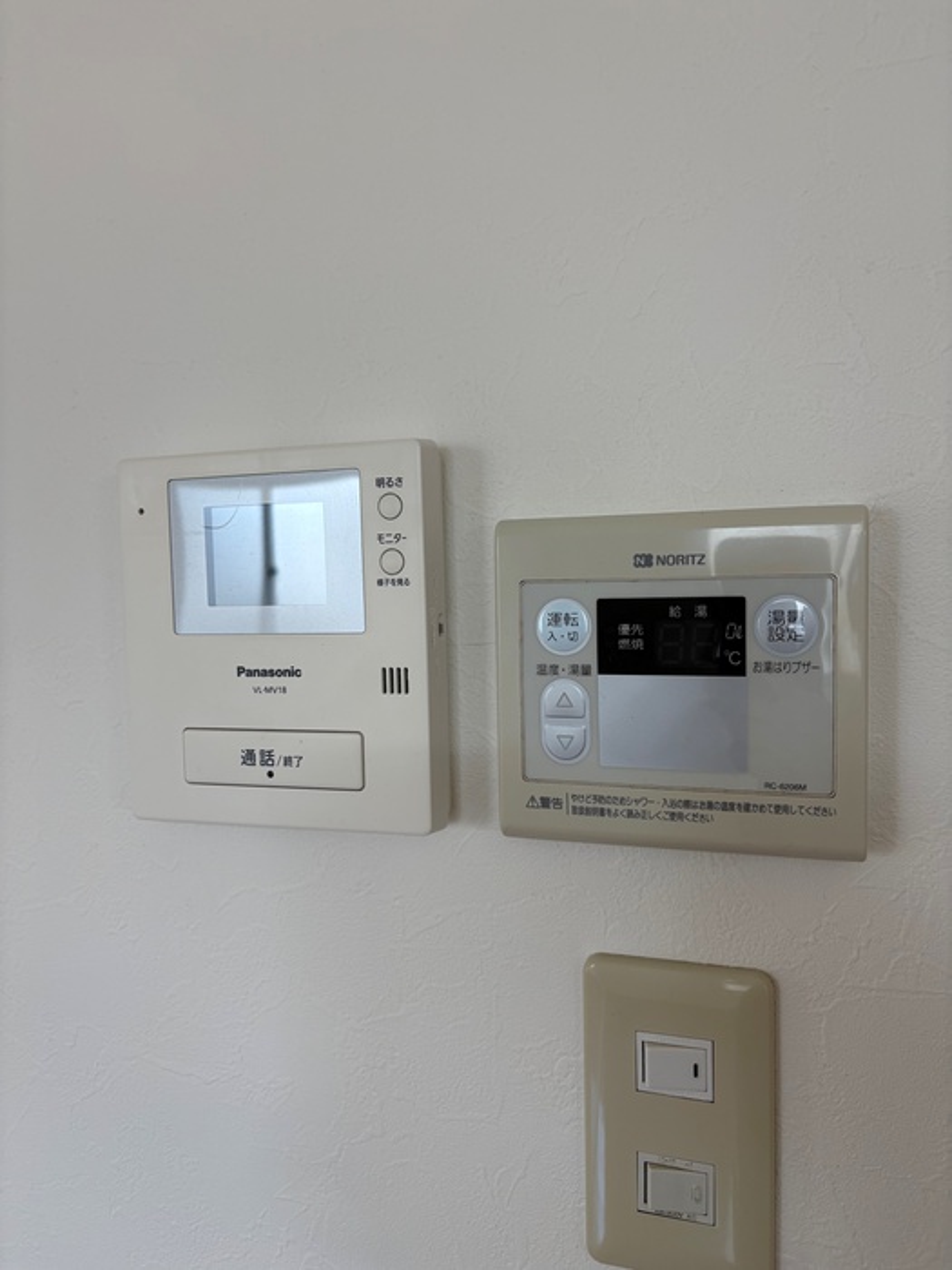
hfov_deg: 53.1
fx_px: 953
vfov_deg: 67.3
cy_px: 635
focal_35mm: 26
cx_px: 476
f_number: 1.6
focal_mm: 5.96
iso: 80
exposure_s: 1/60
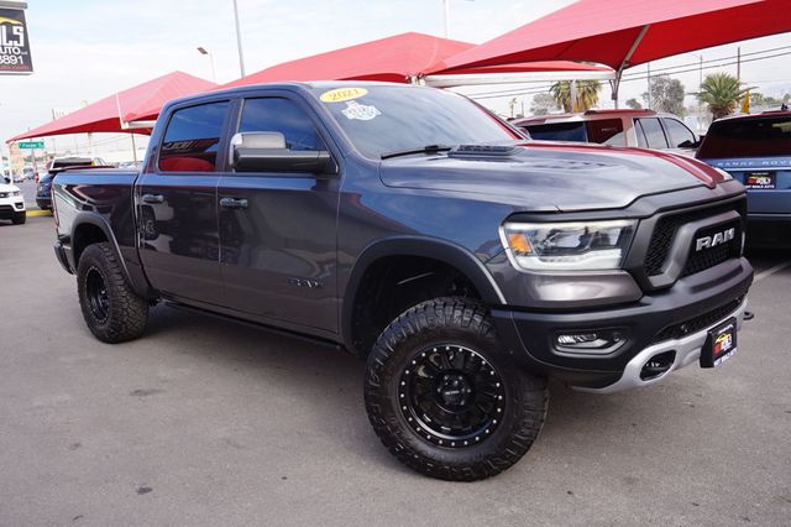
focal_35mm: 32
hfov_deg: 59.5
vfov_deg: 41.7
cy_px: 264
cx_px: 396
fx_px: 692
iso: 100
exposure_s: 1/80
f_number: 8
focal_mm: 21
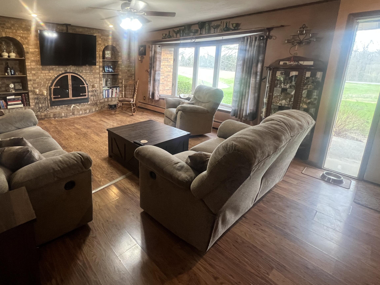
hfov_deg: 89.1
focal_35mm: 17
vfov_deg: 73.5
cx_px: 142
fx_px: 187
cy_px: 108
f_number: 1.8
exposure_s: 1/60
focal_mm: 1.57
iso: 320
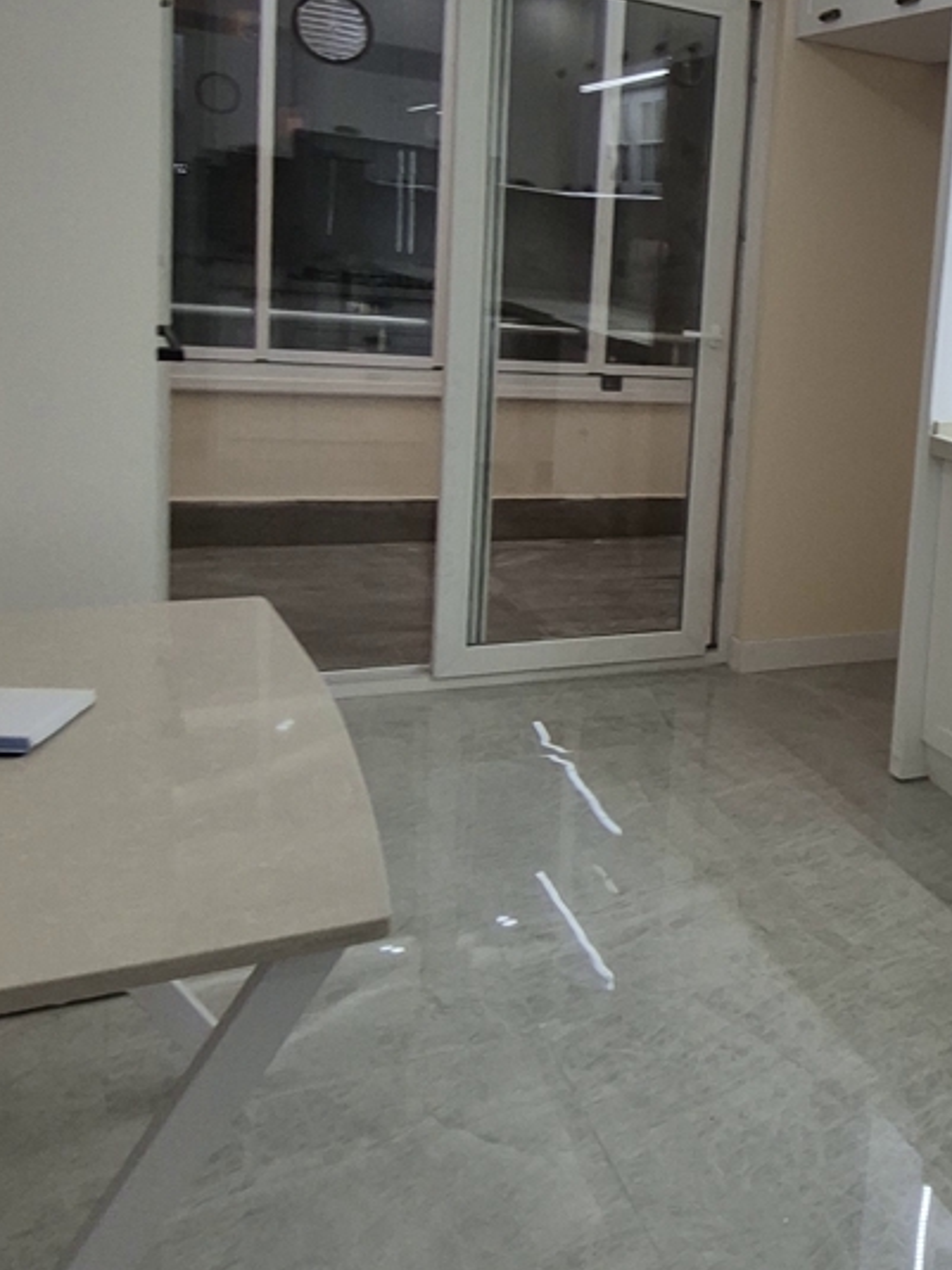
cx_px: 1035
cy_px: 472
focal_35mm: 35
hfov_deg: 35.2
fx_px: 1284
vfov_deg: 52.1
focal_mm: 1.74
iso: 100
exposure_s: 1/50
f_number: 2.2
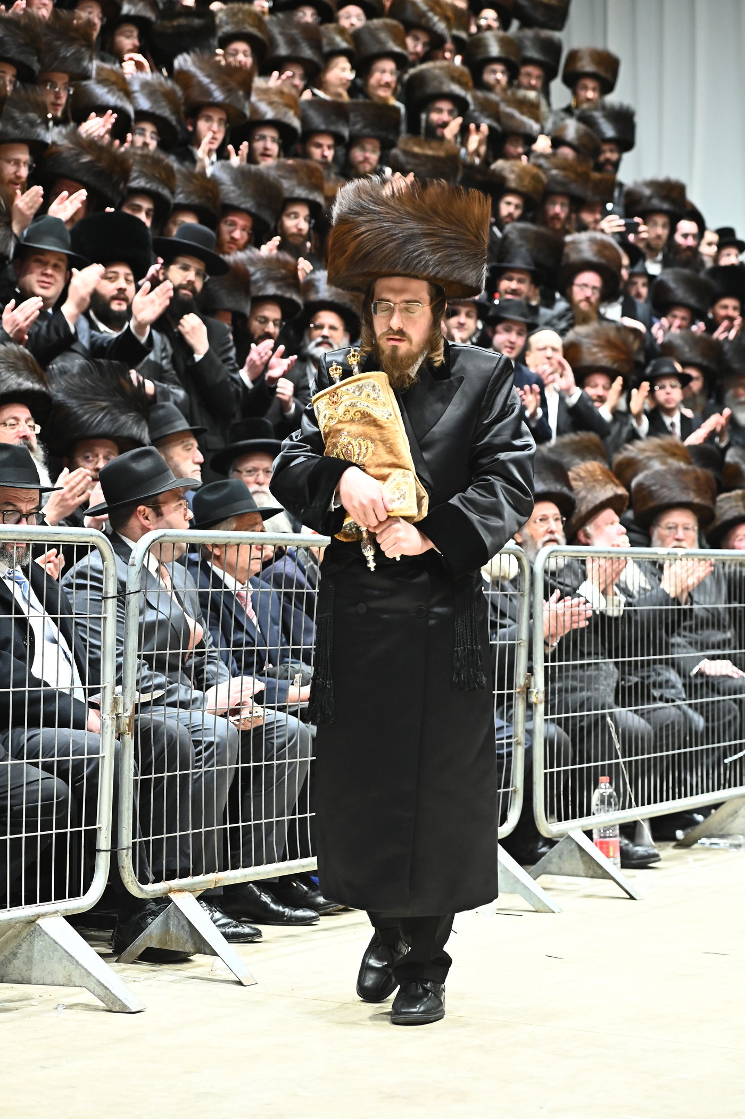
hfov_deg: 17.0
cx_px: 372
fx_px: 2486
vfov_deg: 25.4
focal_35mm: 80
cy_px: 560
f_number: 4.5
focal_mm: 80
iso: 2500
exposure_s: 1/160
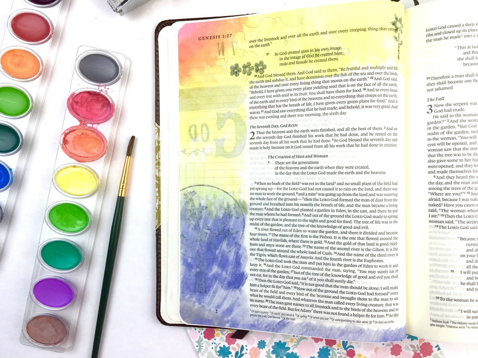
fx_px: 400
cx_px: 239
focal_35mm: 29
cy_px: 179
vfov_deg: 48.2
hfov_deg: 61.7
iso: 25
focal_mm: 4.15
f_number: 2.2
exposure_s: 1/60
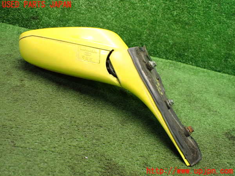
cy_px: 88
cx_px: 118
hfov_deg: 60.0
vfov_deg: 46.8
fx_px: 204
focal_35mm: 30
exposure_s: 1/125
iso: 800
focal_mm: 5.4
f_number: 2.3
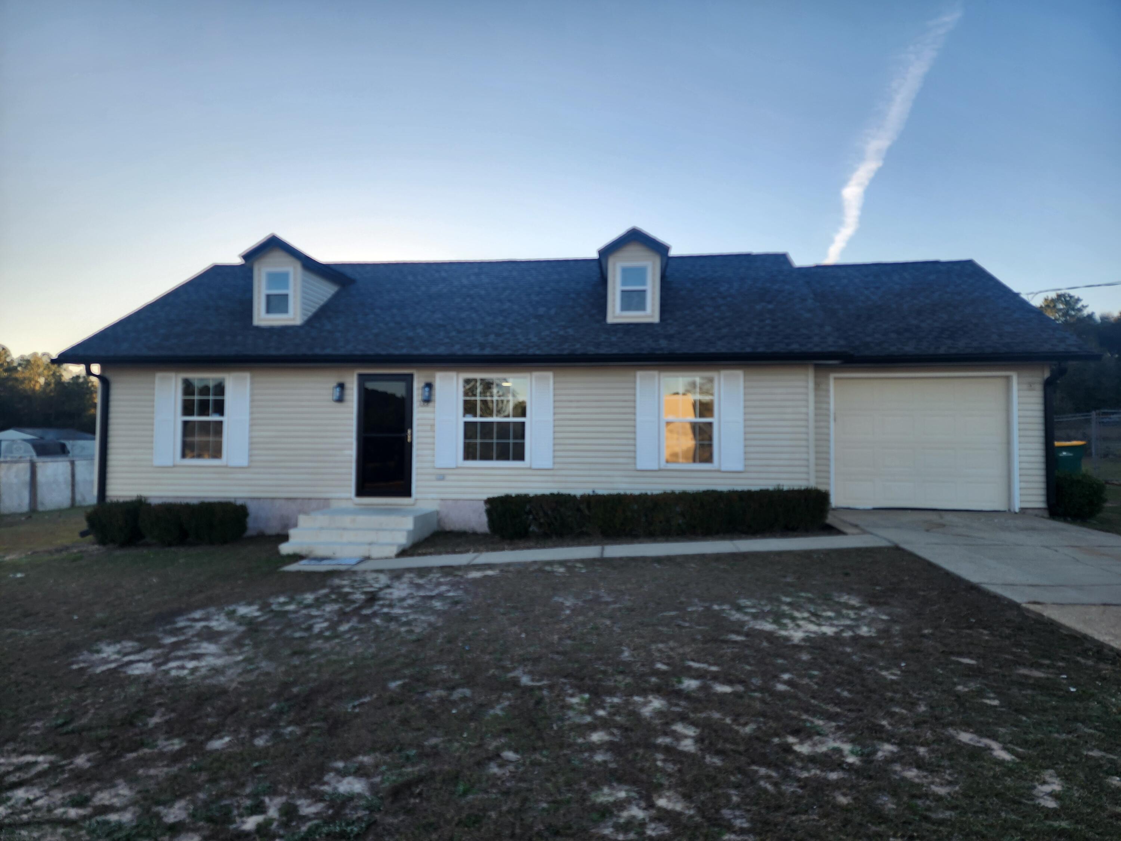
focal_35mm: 23
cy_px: 420
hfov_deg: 73.9
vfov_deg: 58.9
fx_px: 745
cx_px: 560
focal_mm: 6.4
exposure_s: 1/300
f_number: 1.8
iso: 12
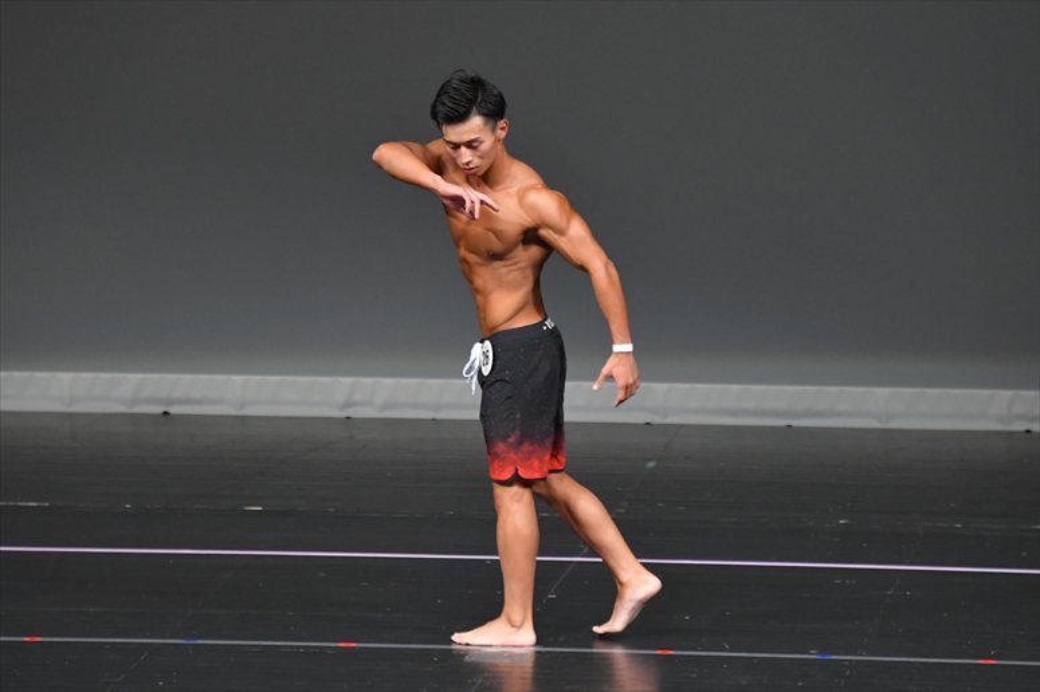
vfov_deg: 4.0
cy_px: 346
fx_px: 9962
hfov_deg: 6.0
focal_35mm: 345
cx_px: 520
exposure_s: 1/400
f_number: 5.6
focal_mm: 230
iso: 4000
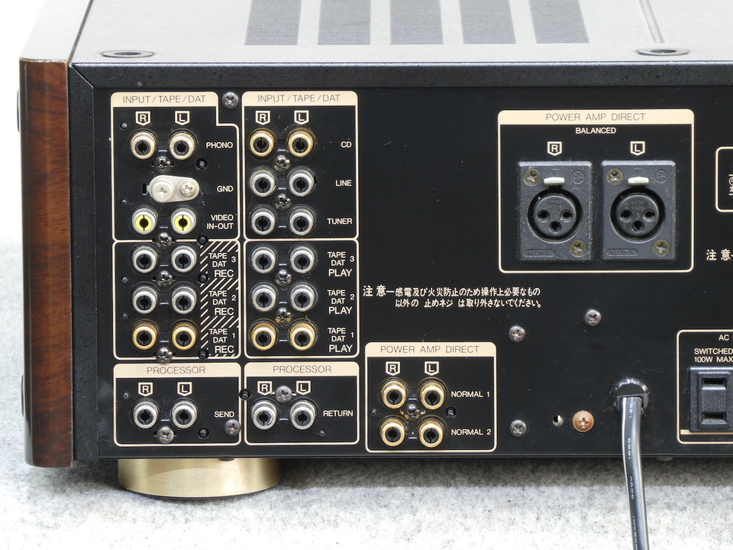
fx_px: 6353
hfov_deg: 6.6
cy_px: 275
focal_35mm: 300
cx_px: 366
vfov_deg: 5.0
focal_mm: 53.8
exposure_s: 1/2
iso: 200
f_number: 5.8
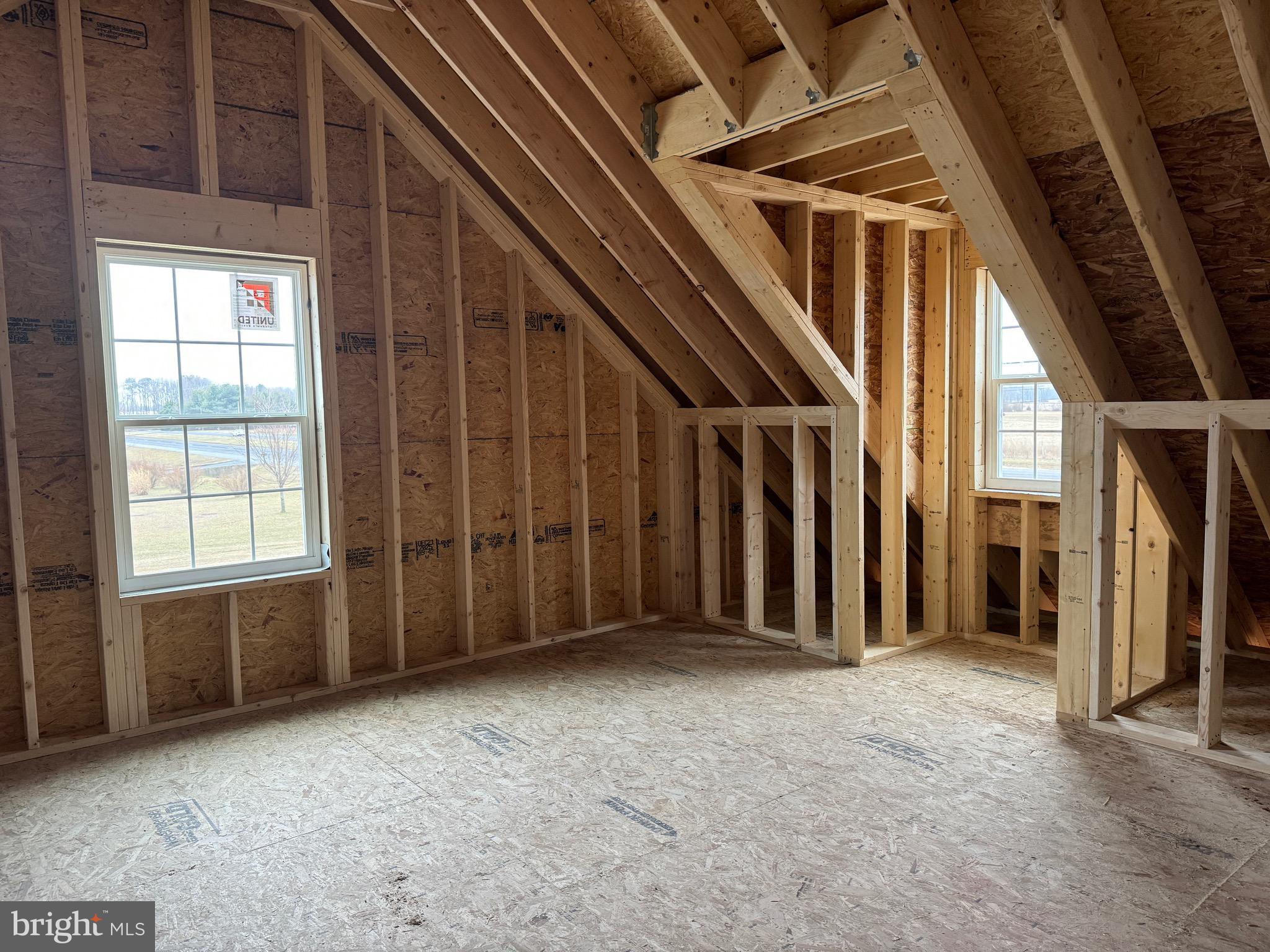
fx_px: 881
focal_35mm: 24
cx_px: 635
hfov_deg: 71.6
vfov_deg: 56.8
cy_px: 476
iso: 200
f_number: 1.78
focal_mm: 6.76
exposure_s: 1/71
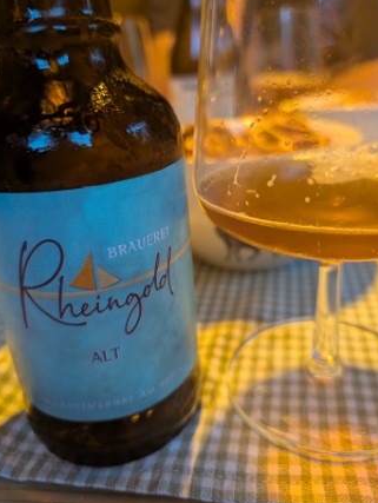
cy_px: 226
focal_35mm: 27
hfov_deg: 51.3
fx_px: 393
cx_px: 207
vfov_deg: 65.1
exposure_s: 1/23.8
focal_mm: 6.9
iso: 173
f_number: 1.68
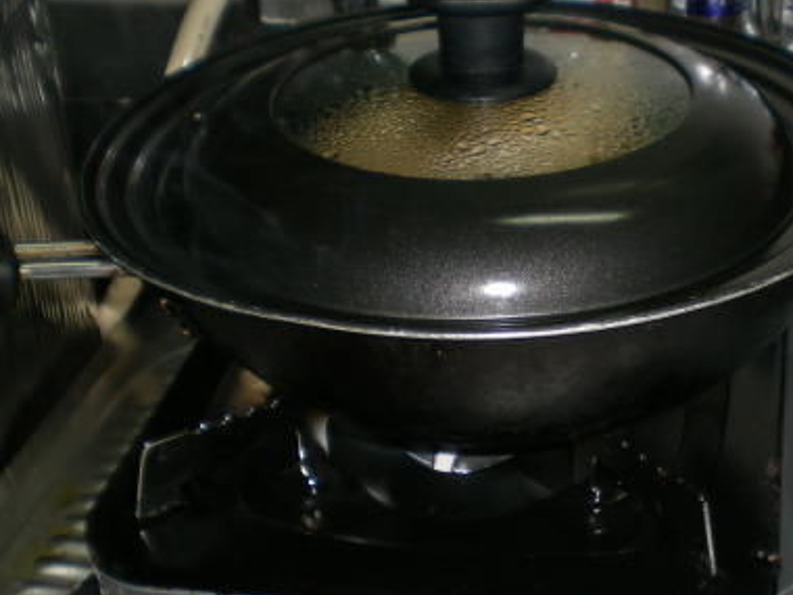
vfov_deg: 22.9
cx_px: 501
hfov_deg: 30.1
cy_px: 351
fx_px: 1466
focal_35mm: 64
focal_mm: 6.3
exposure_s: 1/30
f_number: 3.1
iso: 50
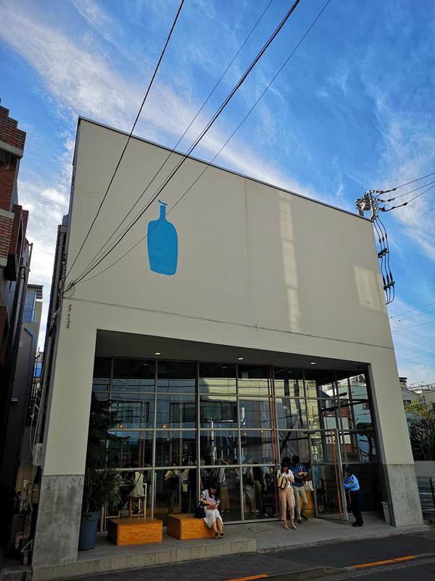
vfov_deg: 65.3
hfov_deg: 51.4
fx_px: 452
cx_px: 218
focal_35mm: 27
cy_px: 290
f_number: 1.8
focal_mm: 3.95
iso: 50
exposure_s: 1/1168
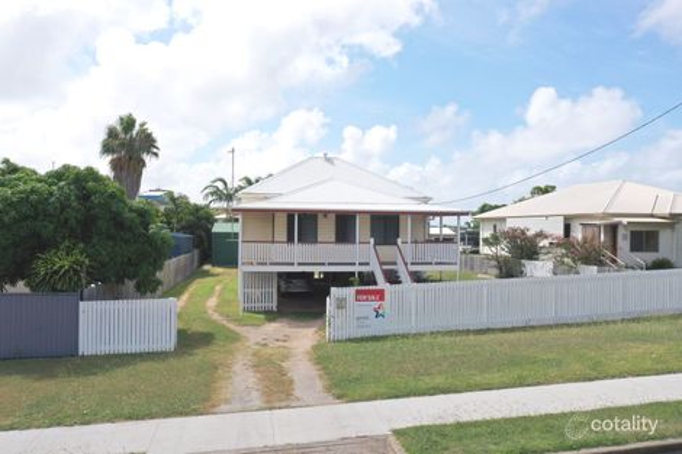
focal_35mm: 28
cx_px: 341
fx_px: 530
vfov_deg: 46.4
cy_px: 227
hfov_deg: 65.5
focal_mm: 10.26
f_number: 5.6
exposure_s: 1/500
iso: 100
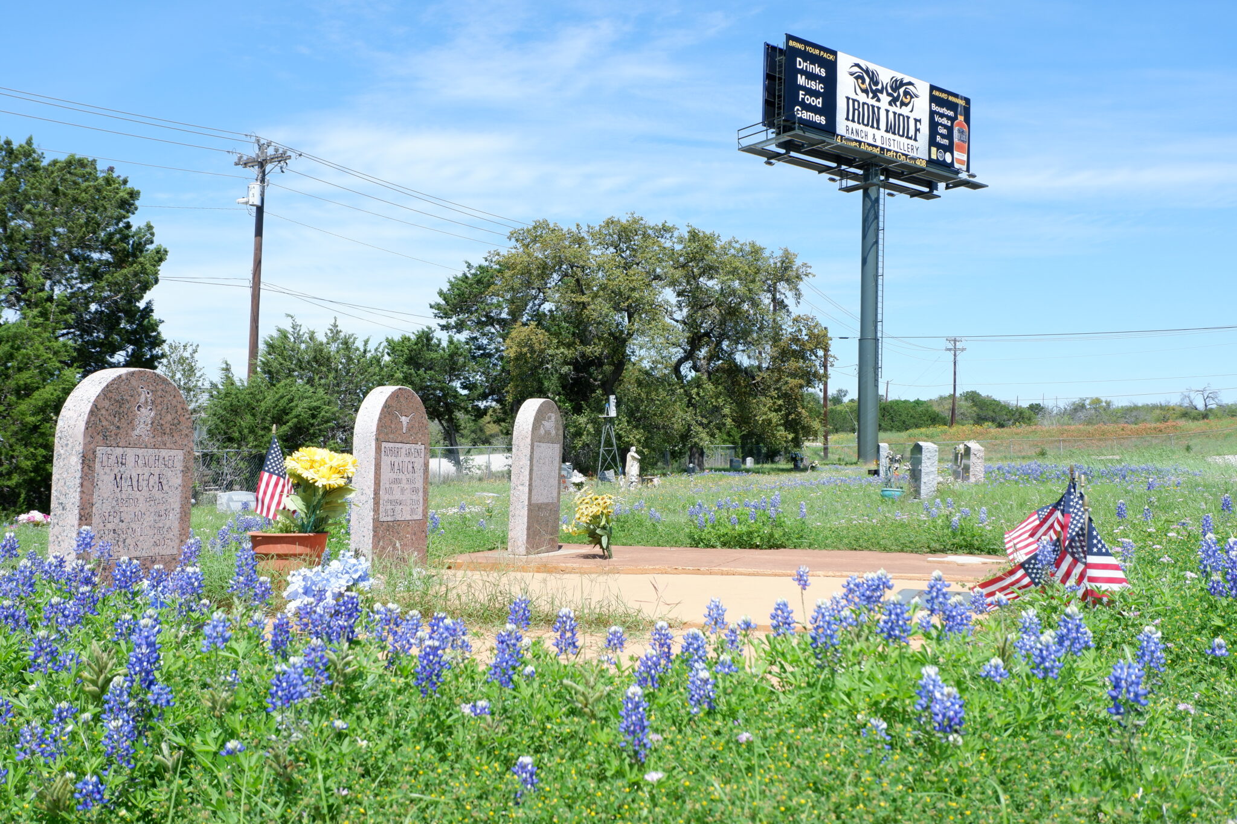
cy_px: 412
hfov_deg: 58.7
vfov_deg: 41.1
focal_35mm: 32
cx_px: 618
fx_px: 1099
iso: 200
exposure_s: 1/280
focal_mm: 21.1
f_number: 8
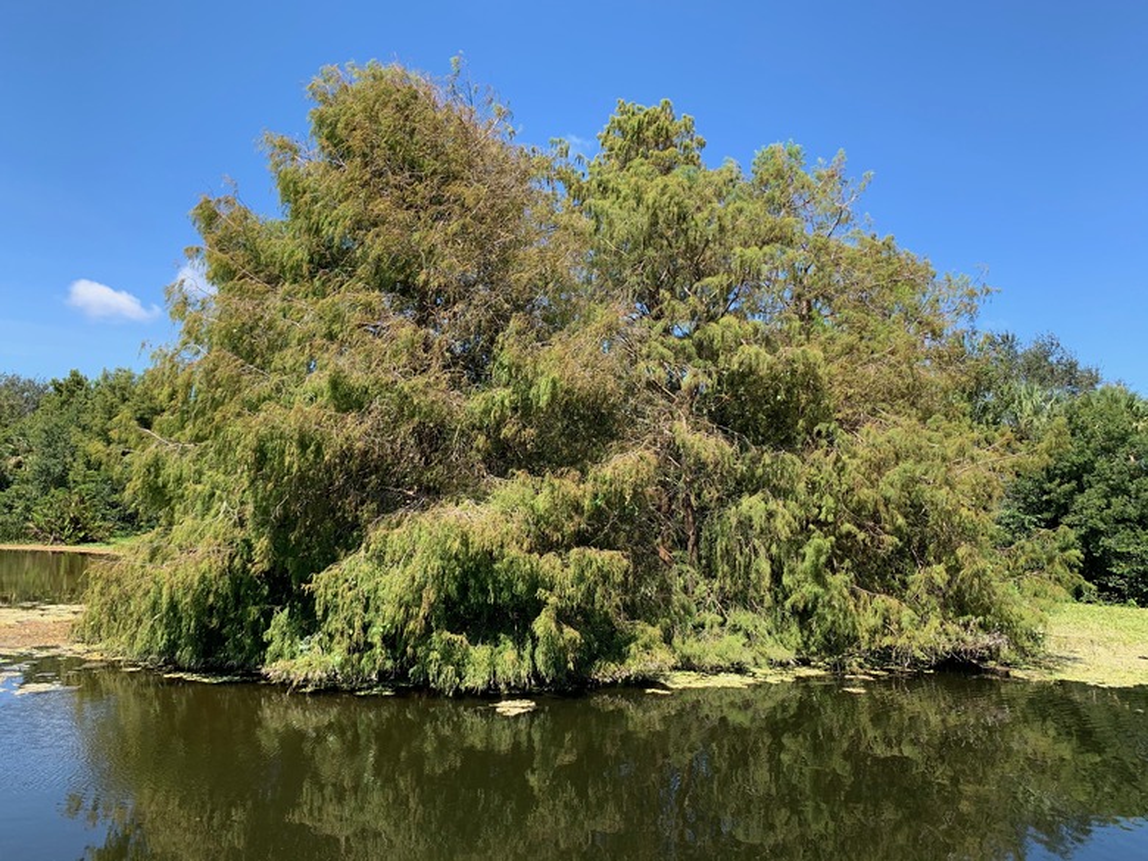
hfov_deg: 67.3
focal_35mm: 26
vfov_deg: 53.1
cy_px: 430
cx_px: 574
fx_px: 862
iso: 25
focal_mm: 4.25
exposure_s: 1/981
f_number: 1.8
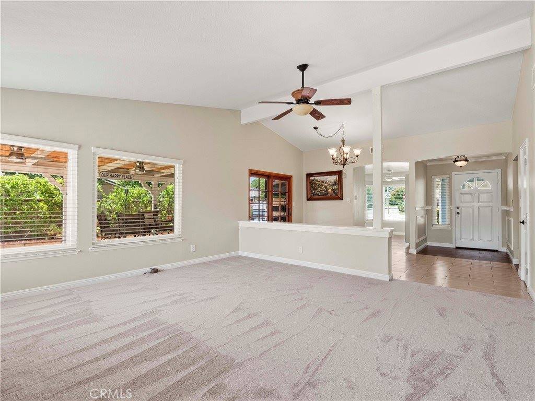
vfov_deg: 78.1
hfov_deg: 94.5
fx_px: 247
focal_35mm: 16
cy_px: 200
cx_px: 268
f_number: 8
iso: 200
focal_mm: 8
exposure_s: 1/3
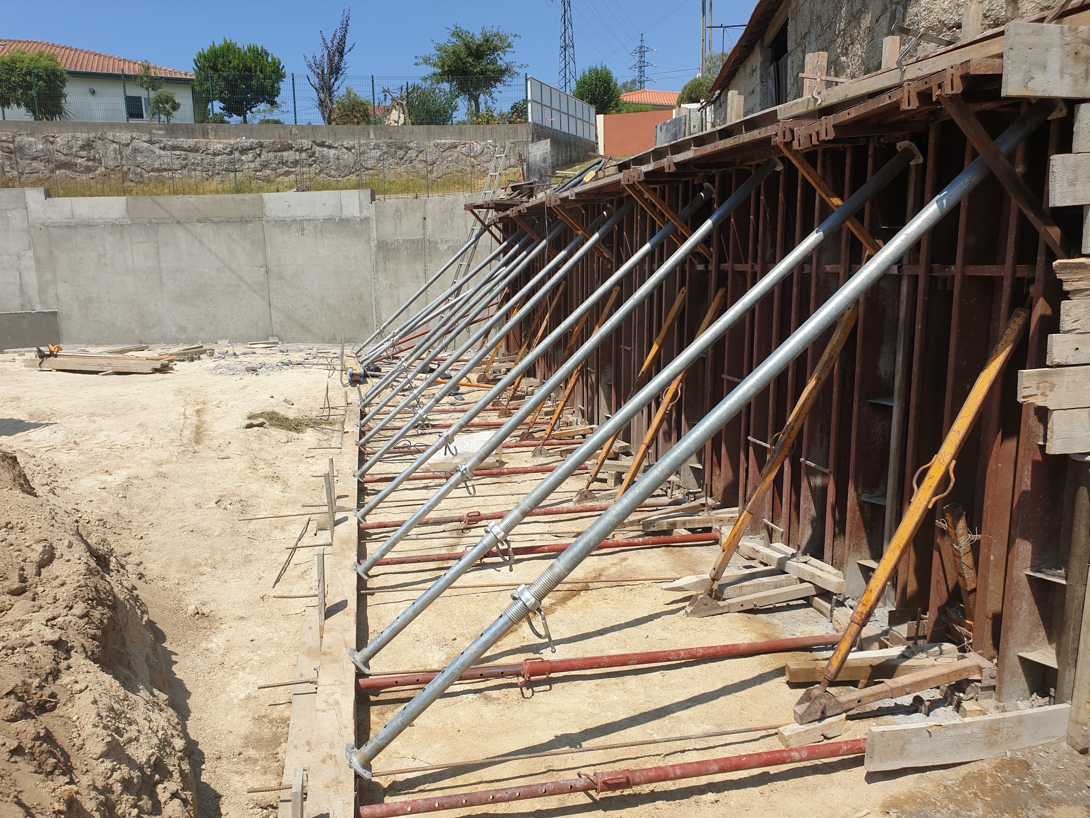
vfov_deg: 53.1
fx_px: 819
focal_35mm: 26
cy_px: 409
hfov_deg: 67.3
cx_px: 545
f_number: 2.4
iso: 50
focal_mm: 4.3
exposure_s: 1/1637
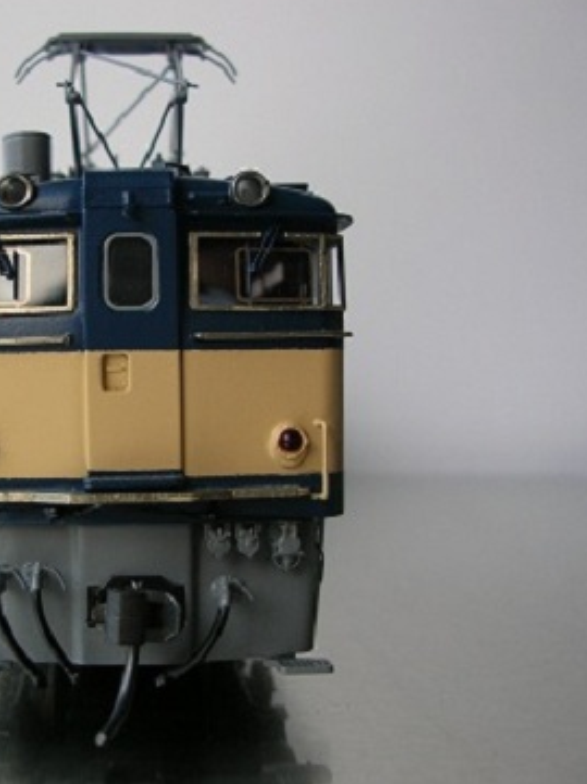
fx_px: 1087
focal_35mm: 48
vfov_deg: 39.7
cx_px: 149
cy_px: 389
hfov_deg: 29.7
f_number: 2.8
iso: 50
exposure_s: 1/70
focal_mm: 5.8
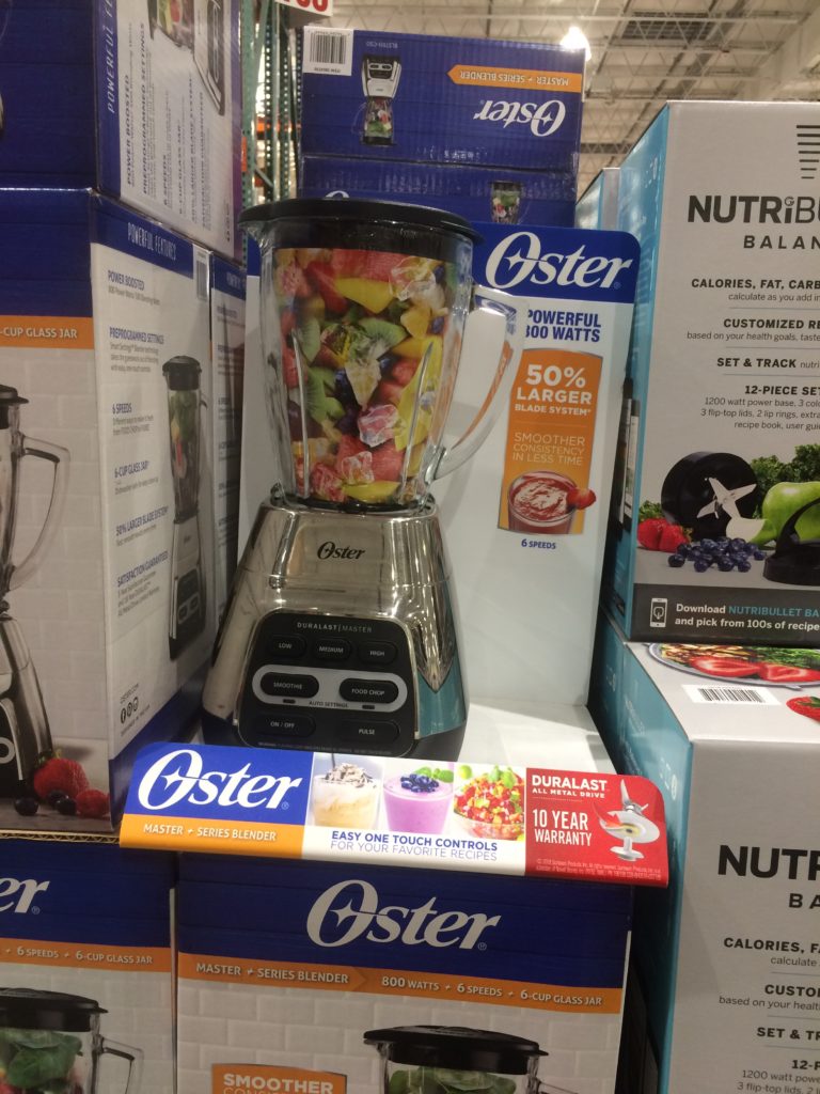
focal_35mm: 29
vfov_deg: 61.7
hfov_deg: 48.2
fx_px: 916
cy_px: 547
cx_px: 410
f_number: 2.2
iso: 100
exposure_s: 1/30
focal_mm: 4.15
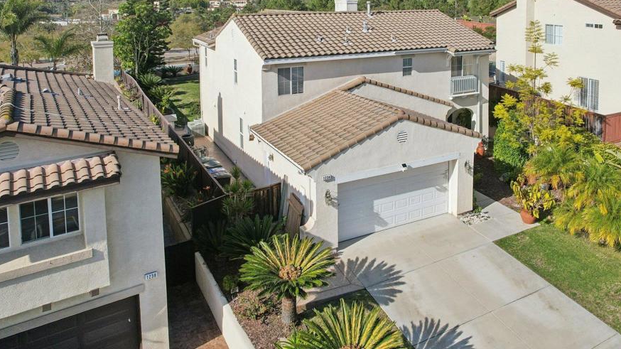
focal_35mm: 27
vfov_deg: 42.4
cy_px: 125
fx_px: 444
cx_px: 357
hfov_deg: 69.5
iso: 160
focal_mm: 8.4
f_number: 2.8
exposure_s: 1/3200
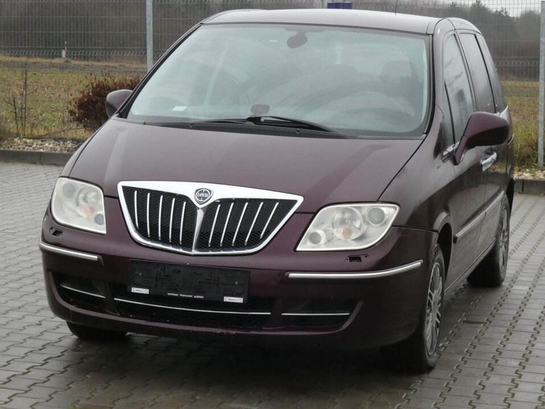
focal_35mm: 89
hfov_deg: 22.0
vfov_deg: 16.6
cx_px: 278
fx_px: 1401
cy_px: 191
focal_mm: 14.8
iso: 640
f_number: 5.6
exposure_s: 1/80
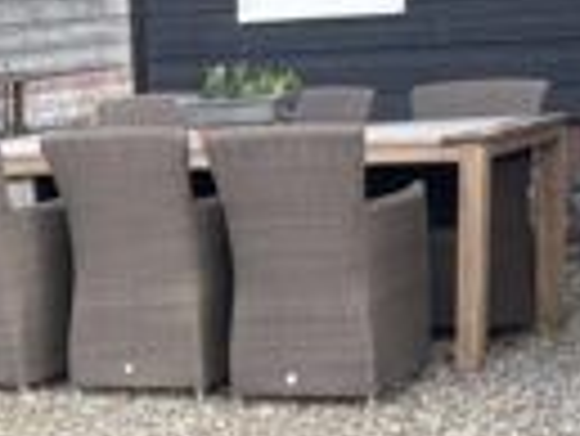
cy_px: 993
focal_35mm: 121
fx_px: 2029
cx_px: 108
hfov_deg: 16.1
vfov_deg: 10.7
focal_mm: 5.96
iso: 200
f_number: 1.6
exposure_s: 1/60
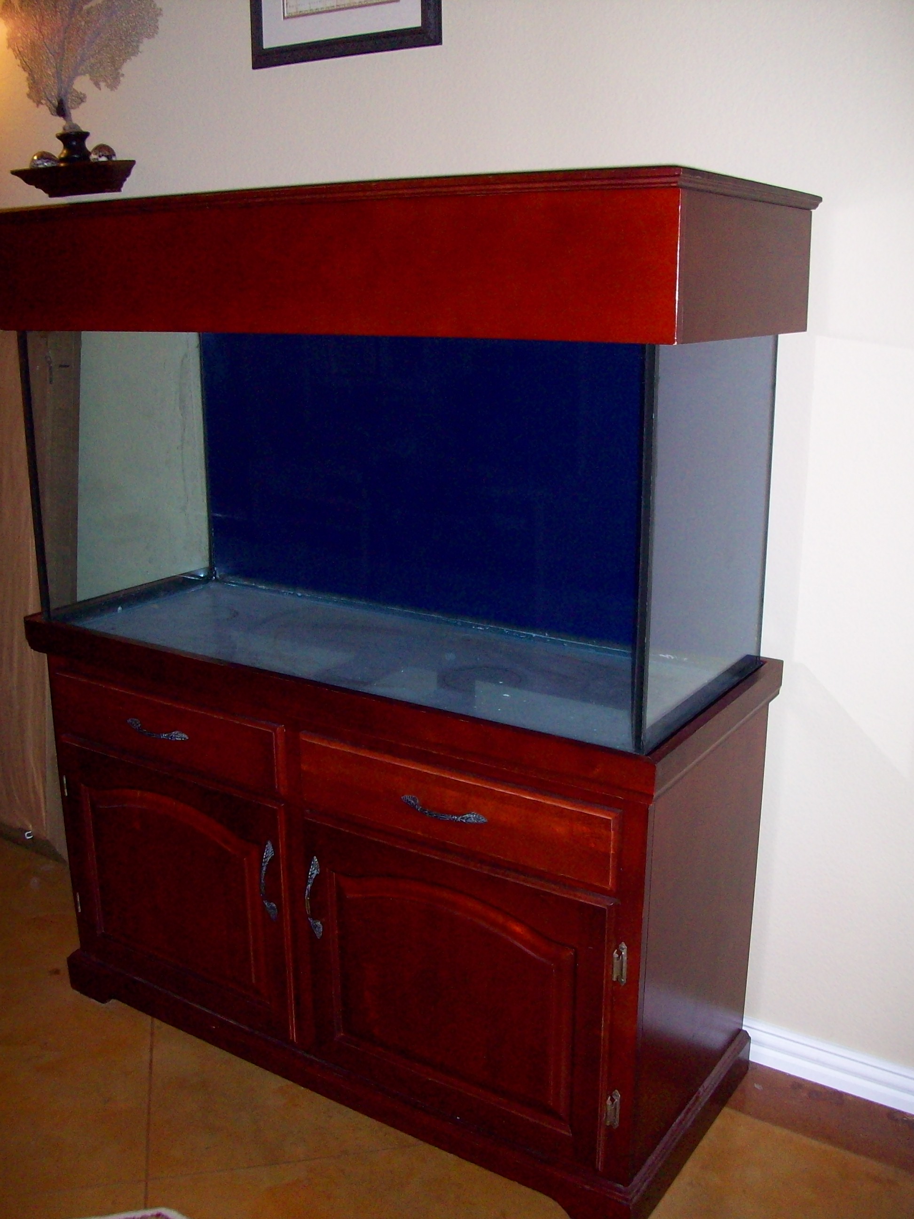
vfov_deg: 54.0
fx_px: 1197
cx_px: 457
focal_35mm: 34
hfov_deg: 41.8
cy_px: 610
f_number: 2.8
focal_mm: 5.7
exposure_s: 1/60
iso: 200
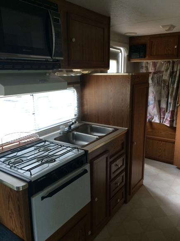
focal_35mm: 29
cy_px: 120
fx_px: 201
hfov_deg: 48.2
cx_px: 90
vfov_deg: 61.7
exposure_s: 1/30
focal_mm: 4.15
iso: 100
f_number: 2.2
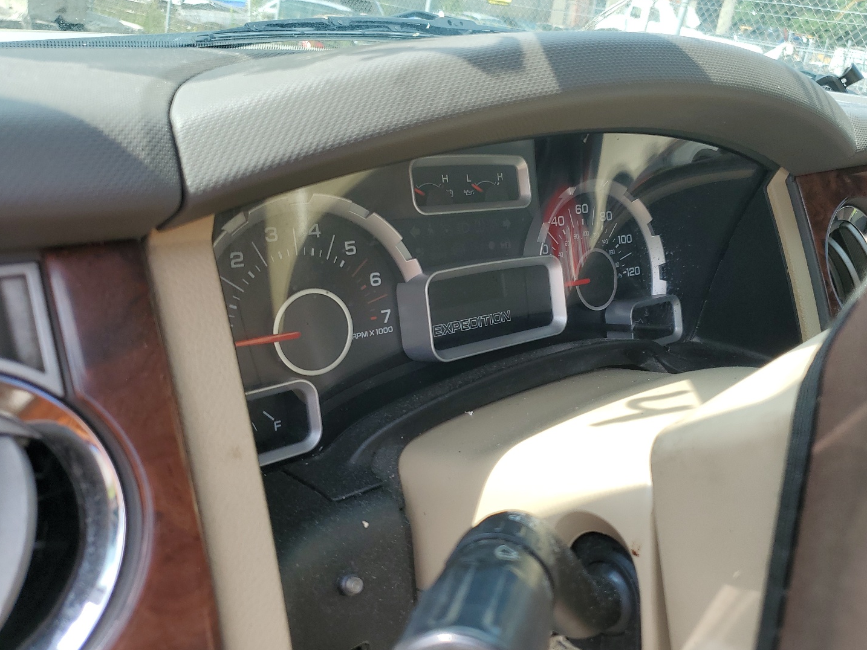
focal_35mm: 29
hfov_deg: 61.5
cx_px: 480
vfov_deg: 48.2
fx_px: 726
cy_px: 297
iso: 50
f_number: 1.5
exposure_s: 1/526
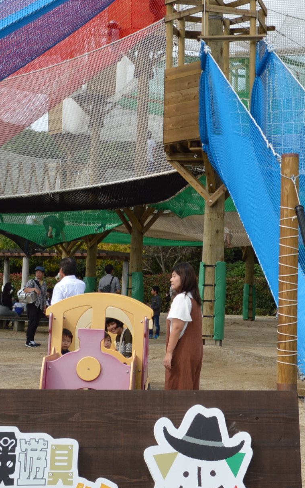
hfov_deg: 19.1
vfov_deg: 30.0
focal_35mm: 68
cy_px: 160
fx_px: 904
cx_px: 216
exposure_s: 1/200
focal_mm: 18
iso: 100
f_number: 7.1
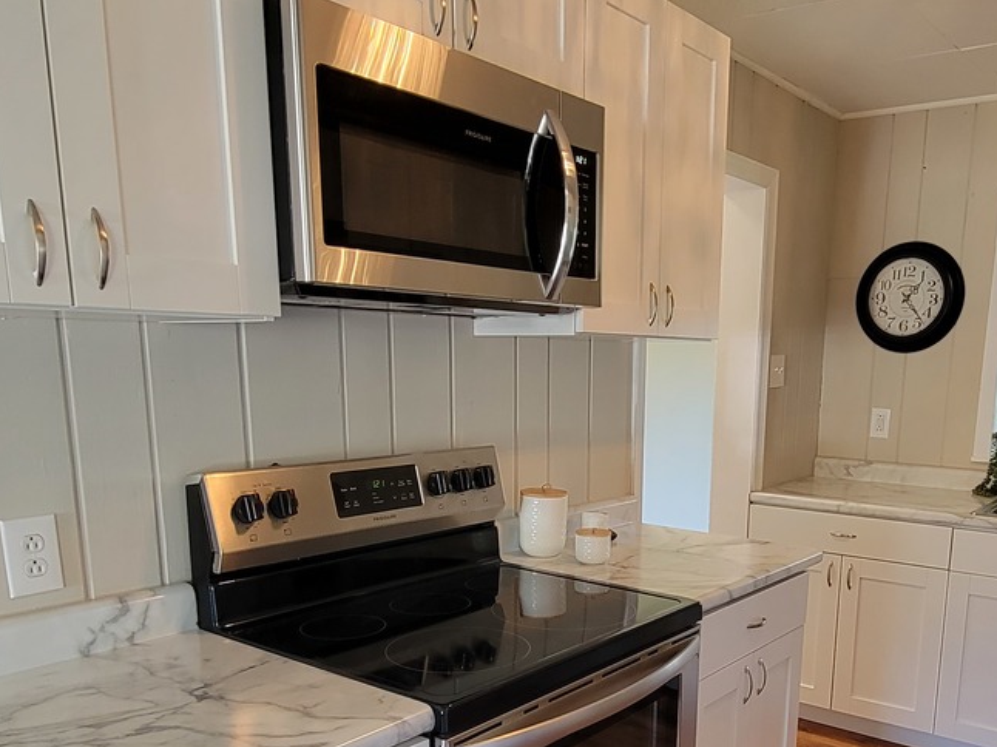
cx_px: 586
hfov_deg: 61.3
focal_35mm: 29
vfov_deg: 46.9
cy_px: 534
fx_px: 835
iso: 200
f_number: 2.2
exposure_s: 1/60
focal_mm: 2.2
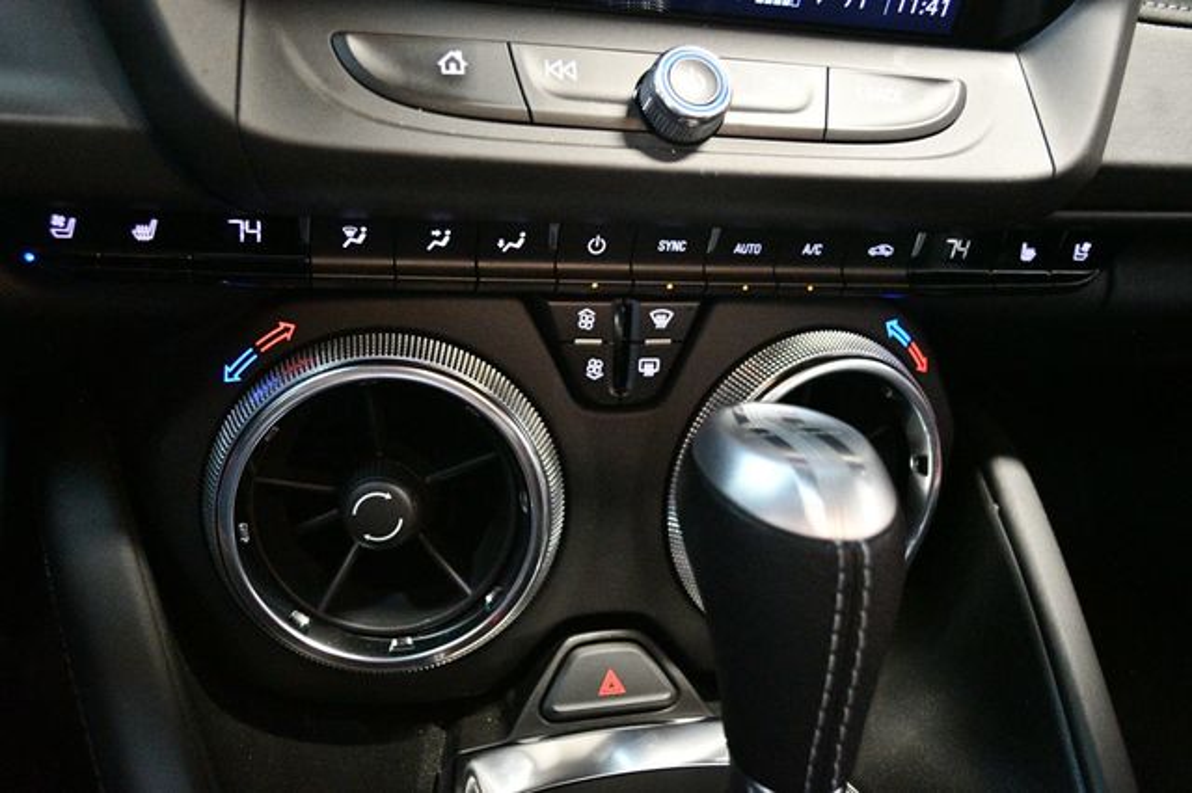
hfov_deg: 53.2
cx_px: 596
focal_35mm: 36
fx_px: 1191
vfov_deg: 36.8
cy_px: 396
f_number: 4
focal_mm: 24
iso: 10000
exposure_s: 1/60
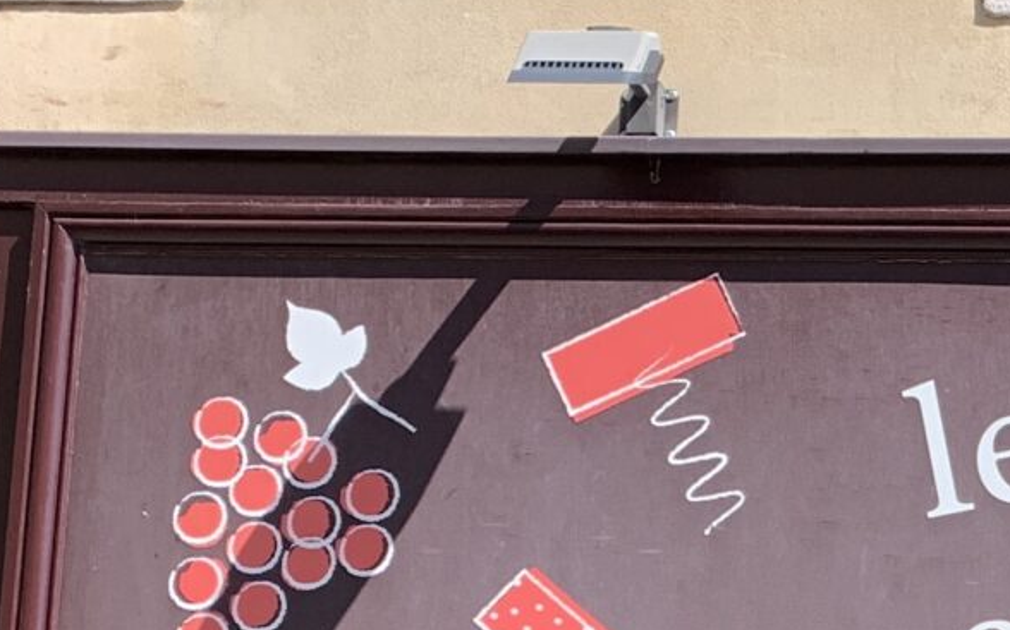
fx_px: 3302
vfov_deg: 10.2
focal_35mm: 120
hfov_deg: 15.1
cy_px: 1186
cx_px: 1817
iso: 25
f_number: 1.8
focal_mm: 4.25
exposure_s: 1/796
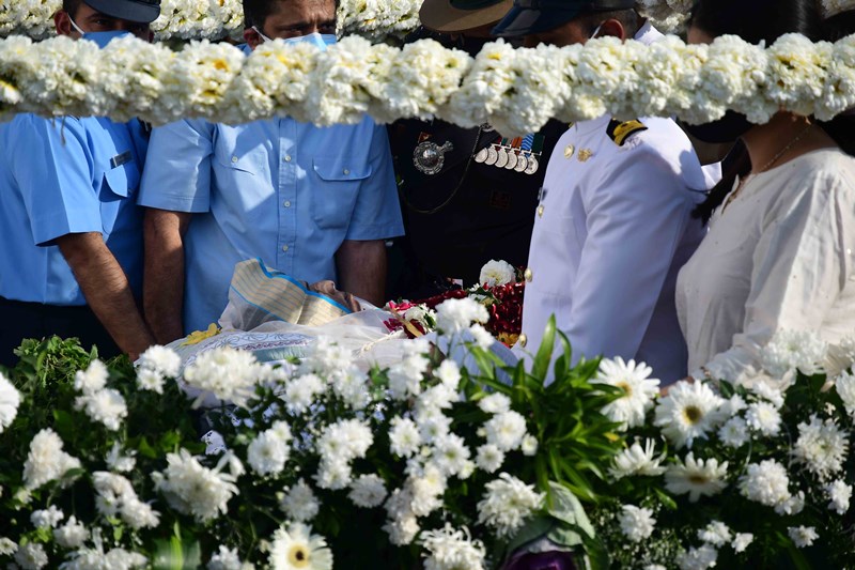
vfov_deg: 11.4
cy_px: 285
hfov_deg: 17.1
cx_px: 428
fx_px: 2849
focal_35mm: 120
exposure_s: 1/800
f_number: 4
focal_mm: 80
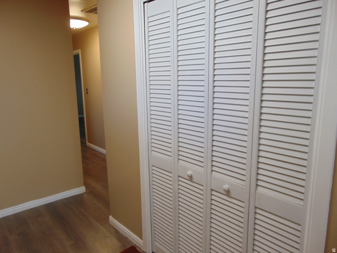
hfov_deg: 69.4
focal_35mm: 25
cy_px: 126
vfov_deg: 54.9
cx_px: 168
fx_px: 243
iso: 80
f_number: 3
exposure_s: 1/30
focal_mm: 4.5
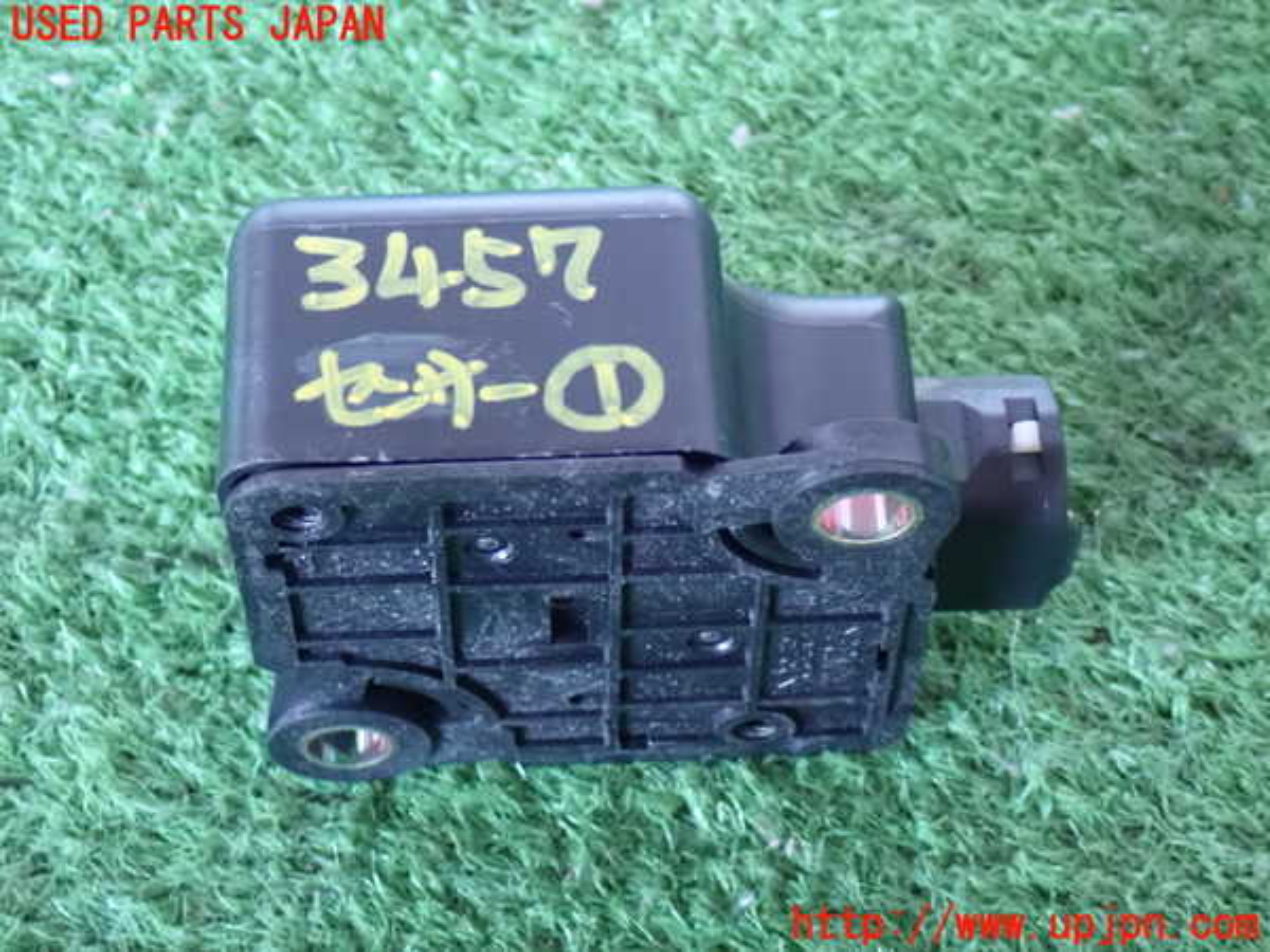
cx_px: 635
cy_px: 476
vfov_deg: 18.0
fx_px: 3008
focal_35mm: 82
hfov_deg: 23.8
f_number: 4.3
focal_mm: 14.62
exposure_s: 1/20
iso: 1600
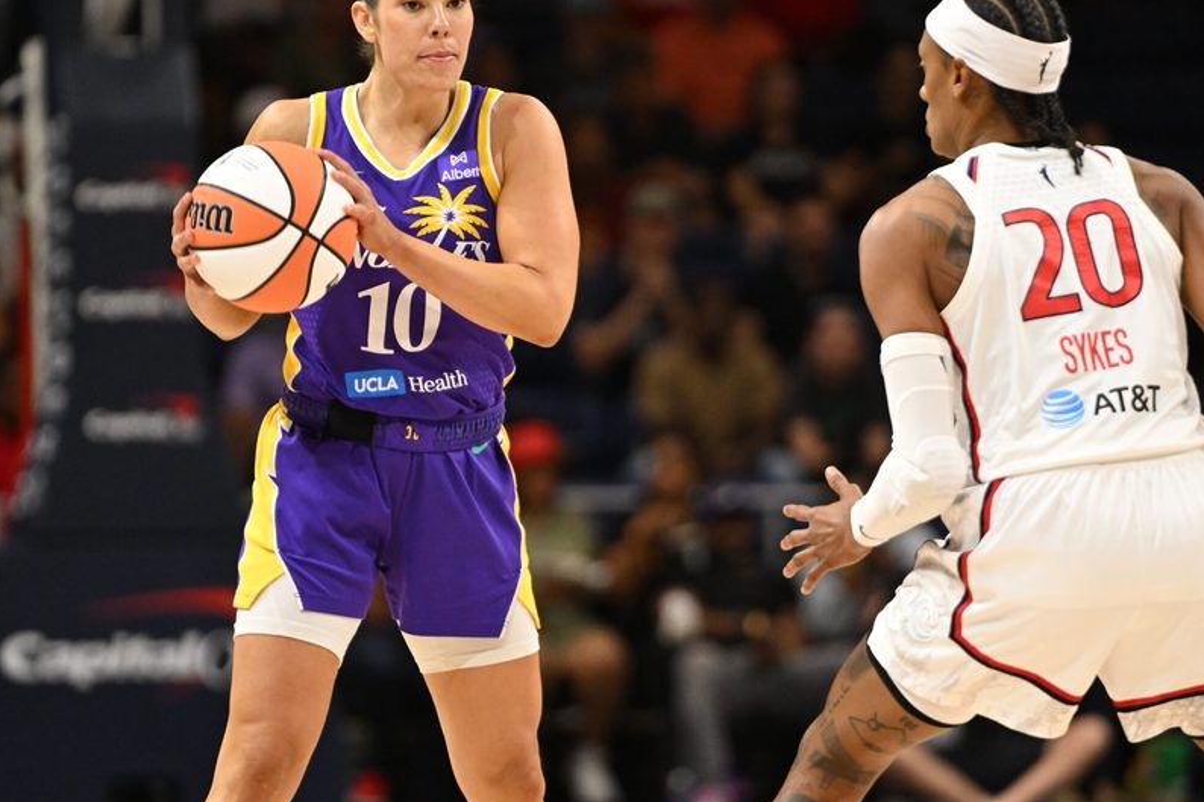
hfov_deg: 8.0
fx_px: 8626
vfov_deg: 5.3
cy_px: 345
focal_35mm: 258
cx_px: 745
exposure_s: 1/1000
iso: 3200
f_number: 2.8
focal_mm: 200
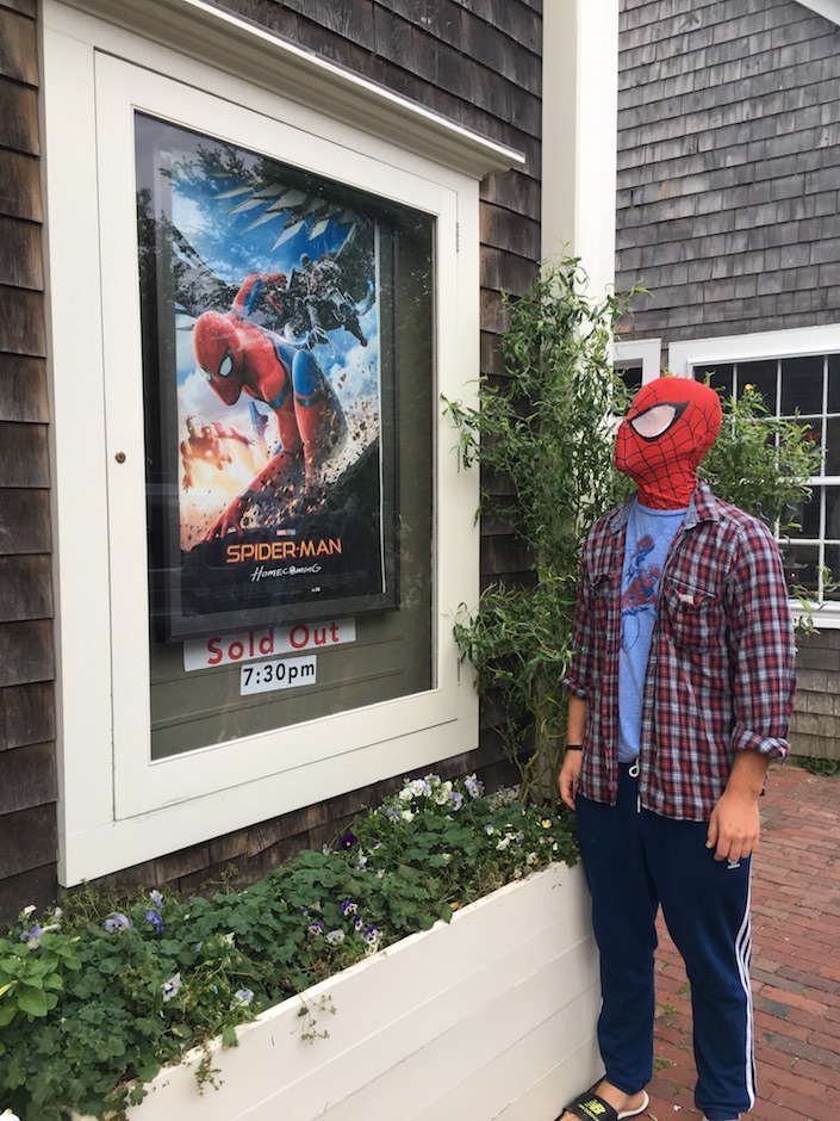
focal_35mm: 29
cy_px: 560
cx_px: 420
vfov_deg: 61.7
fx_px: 938
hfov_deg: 48.2
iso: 40
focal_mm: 4.15
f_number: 2.2
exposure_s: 1/120
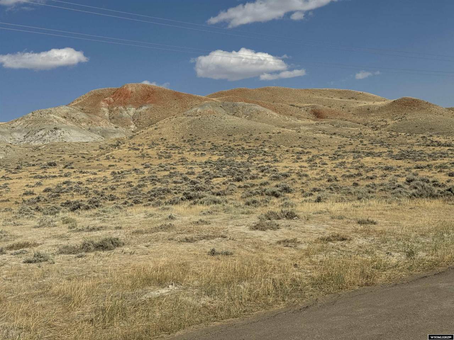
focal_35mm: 48
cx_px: 227
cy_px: 170
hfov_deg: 39.7
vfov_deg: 30.3
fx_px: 630
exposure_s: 1/9009
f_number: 1.78
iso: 80
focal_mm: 6.76
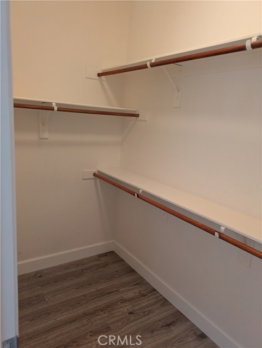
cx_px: 131
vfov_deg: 69.4
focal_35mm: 25
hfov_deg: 54.9
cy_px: 174
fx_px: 252
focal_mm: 5.43
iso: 456
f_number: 1.89
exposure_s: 1/60
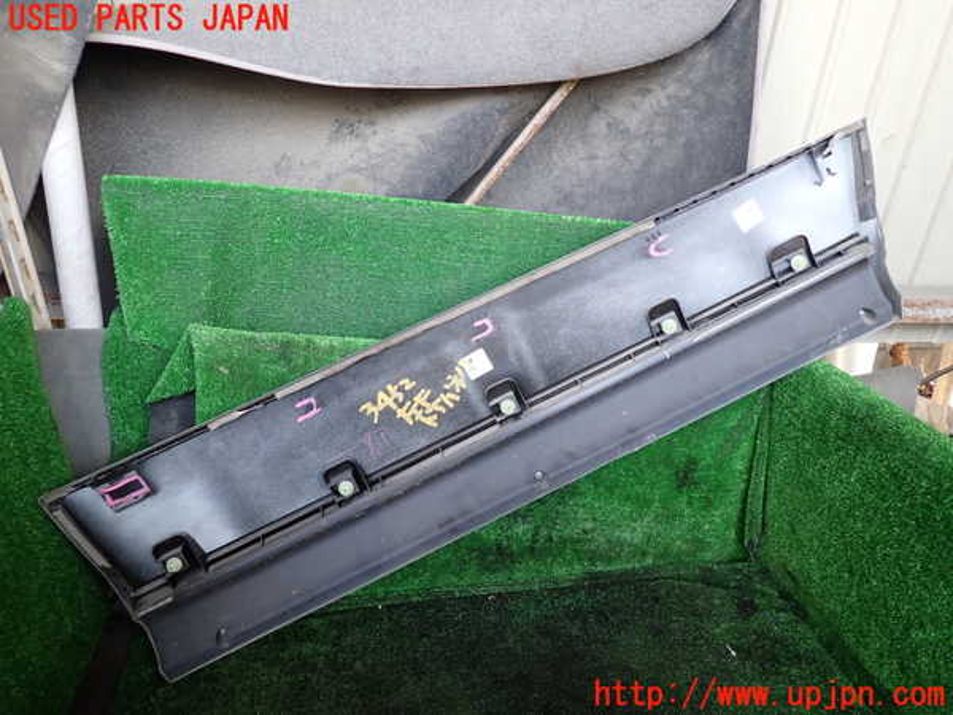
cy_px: 358
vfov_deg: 54.9
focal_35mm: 25
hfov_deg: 69.4
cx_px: 476
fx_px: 688
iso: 125
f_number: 2
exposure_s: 1/60
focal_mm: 4.5
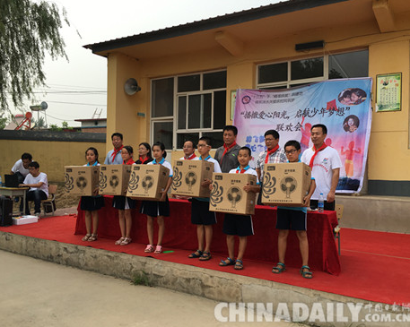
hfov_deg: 57.2
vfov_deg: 47.1
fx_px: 376
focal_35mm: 31
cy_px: 167
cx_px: 216
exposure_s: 1/718
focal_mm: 4.15
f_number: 2.2
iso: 25
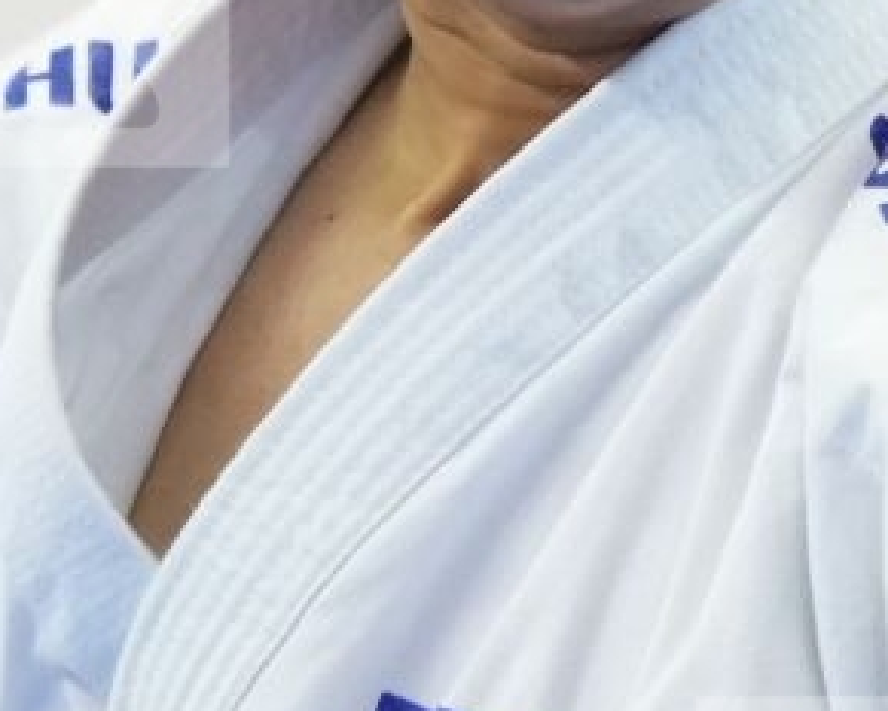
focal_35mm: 1743
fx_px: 45824
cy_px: -110
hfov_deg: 1.1
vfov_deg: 0.9
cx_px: 980
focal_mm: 200
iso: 2000
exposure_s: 1/500
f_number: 2.8
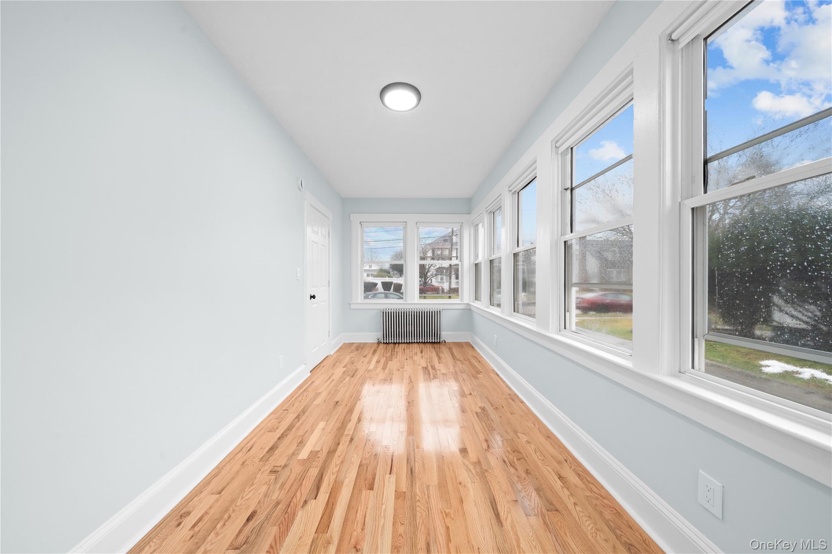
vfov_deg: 90.0
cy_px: 277
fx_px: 277
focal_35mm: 12
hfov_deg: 112.6
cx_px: 416
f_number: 8
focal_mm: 12
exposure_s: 1/5
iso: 250
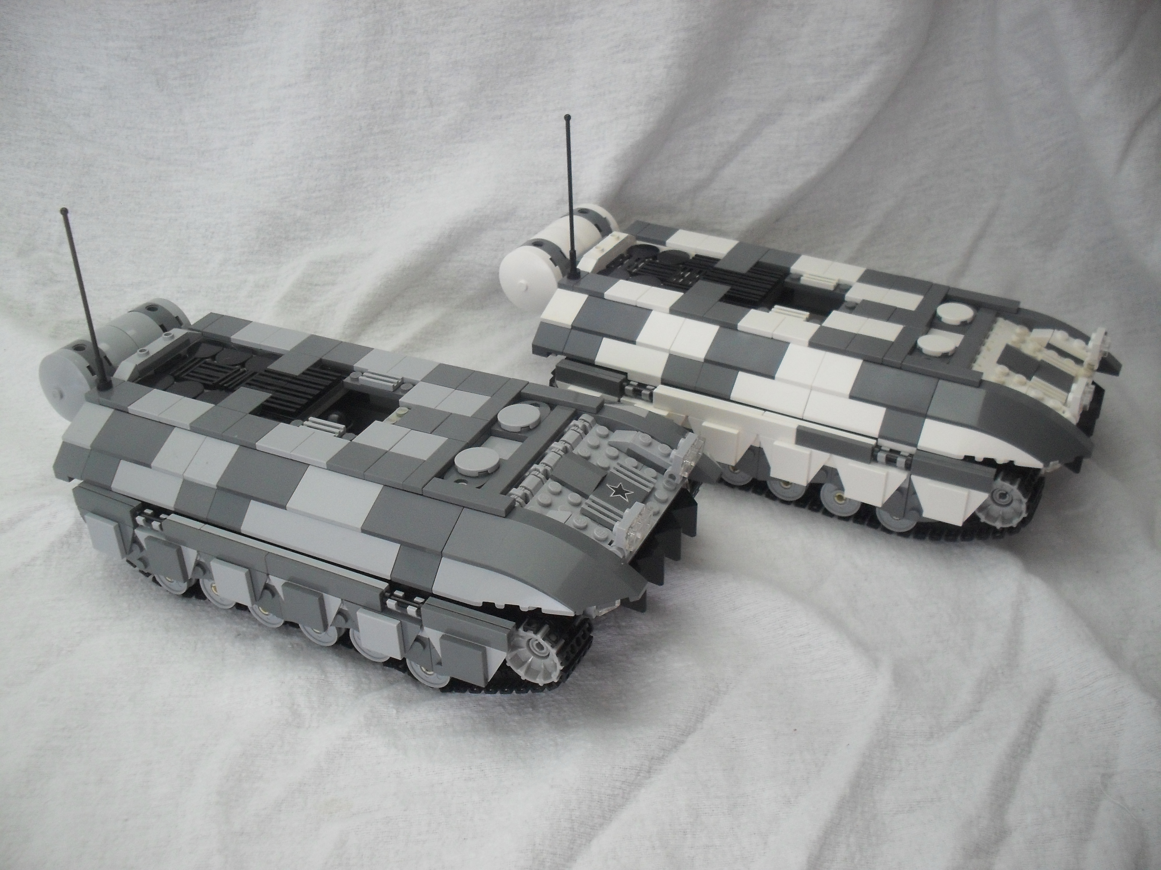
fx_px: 1174
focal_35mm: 35
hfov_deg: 52.6
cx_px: 580
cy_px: 435
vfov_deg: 40.7
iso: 200
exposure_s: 1/1.43
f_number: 3.2
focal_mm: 6.3
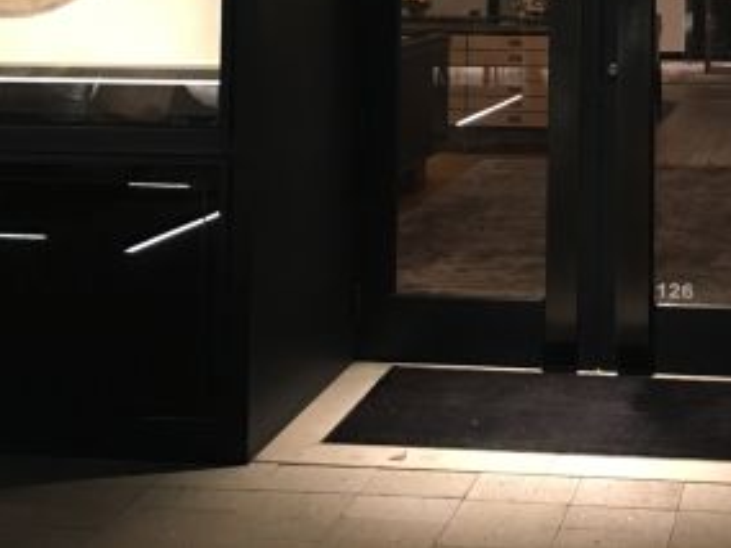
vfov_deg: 20.4
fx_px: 1436
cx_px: 683
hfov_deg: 27.3
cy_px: -93
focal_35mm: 68
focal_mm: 4.15
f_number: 2.2
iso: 100
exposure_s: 1/10
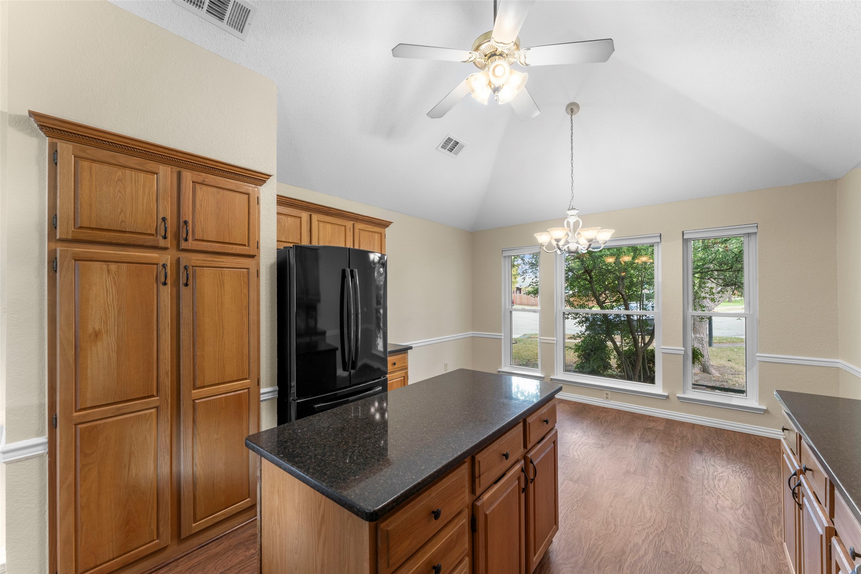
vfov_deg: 81.2
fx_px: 335
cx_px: 430
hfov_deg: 104.2
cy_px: 287
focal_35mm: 14
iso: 640
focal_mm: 14
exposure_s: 1/3
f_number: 9
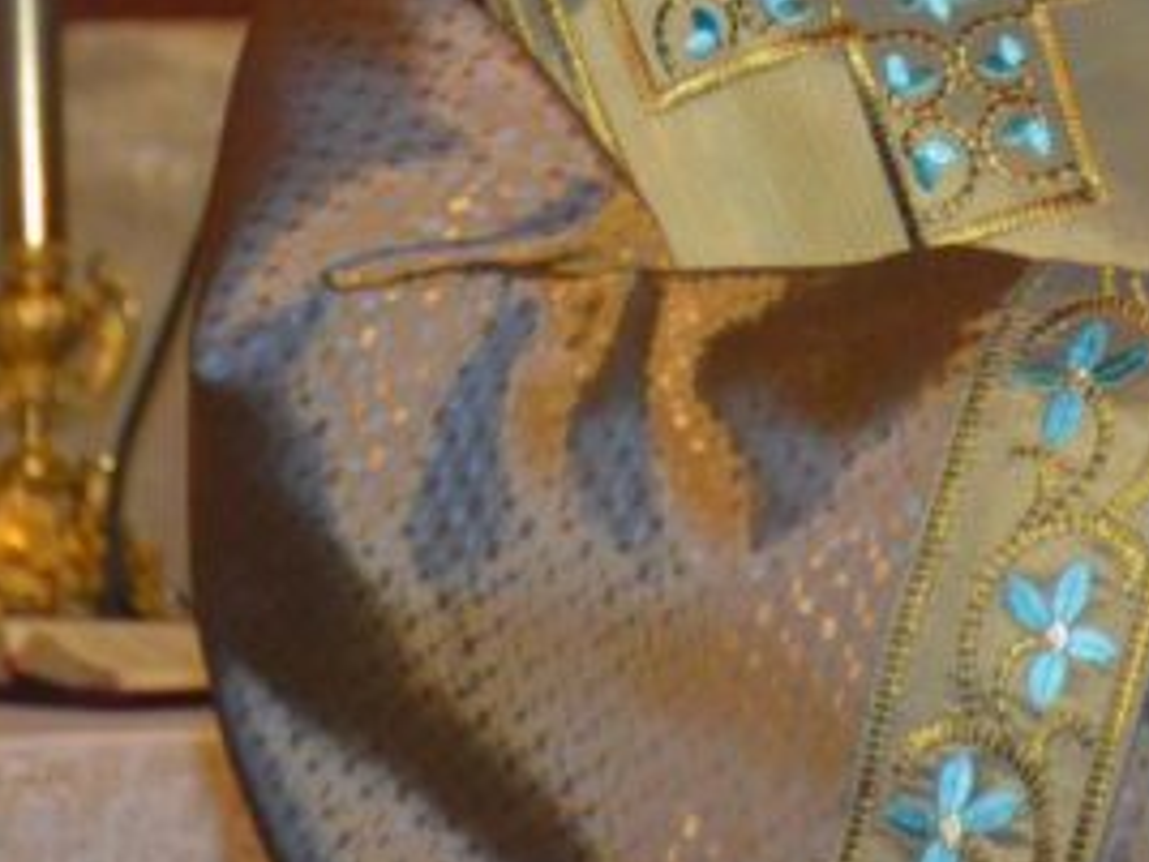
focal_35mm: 363
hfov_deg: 5.5
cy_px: -470
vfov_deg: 4.1
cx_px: 875
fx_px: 12049
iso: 800
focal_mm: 66
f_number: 5
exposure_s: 1/60
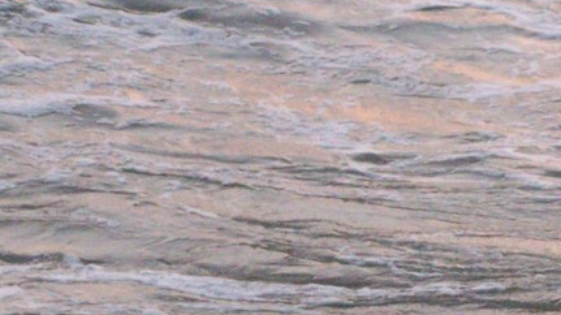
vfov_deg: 3.6
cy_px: 422
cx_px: 717
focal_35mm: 340
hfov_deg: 6.3
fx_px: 5055
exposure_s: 1/250
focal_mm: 17.5
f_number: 3.2
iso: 400
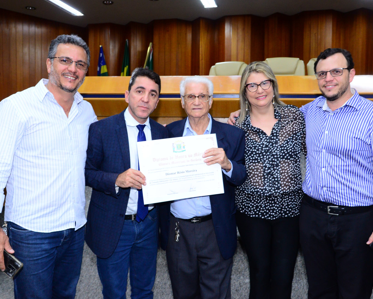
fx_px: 375
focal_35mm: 34
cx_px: 190
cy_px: 150
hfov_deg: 52.8
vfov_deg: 43.4
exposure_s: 1/50
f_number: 6.3
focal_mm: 30
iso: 2500
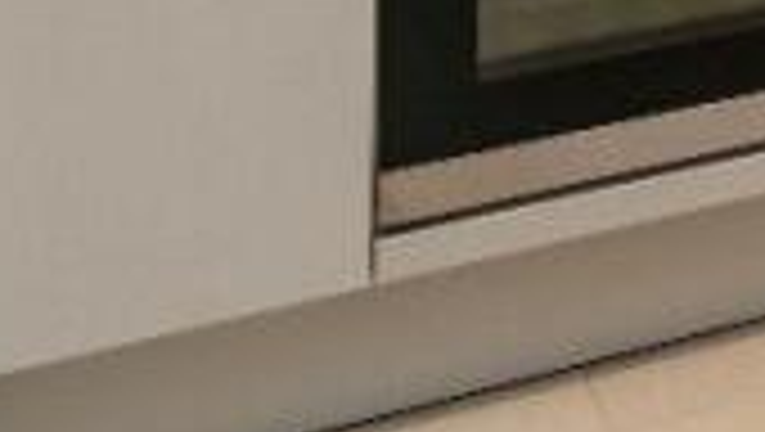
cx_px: 1166
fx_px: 2051
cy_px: -934
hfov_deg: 18.6
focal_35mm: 101
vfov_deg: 9.2
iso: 400
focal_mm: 16
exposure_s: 1/25
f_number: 11
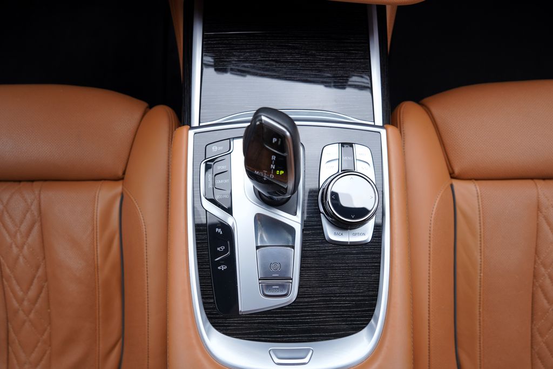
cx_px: 276
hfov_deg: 73.7
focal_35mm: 24
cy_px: 184
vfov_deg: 53.1
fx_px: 369
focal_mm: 24
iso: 160
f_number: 4
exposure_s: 1/60
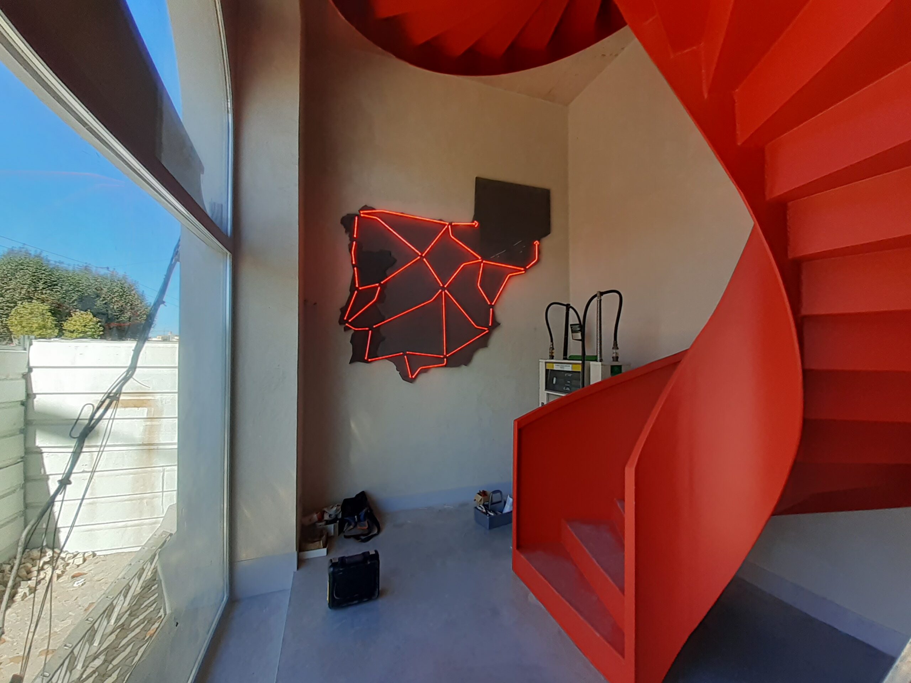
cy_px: 342
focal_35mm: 13
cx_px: 456
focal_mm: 1.13
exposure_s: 1/226
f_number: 2.2
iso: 40
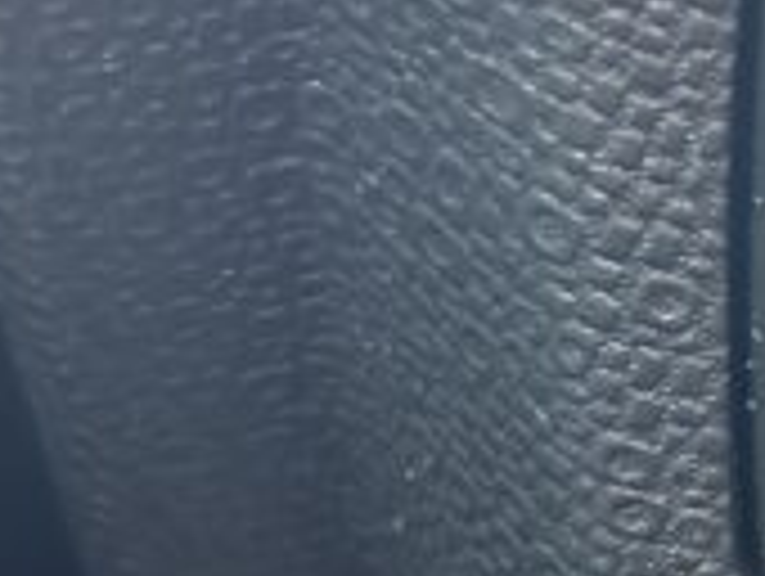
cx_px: 1400
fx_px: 2700
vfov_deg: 12.2
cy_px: 324
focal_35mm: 122
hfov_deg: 14.2
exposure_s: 1/60
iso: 320
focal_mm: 5.7
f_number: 1.5
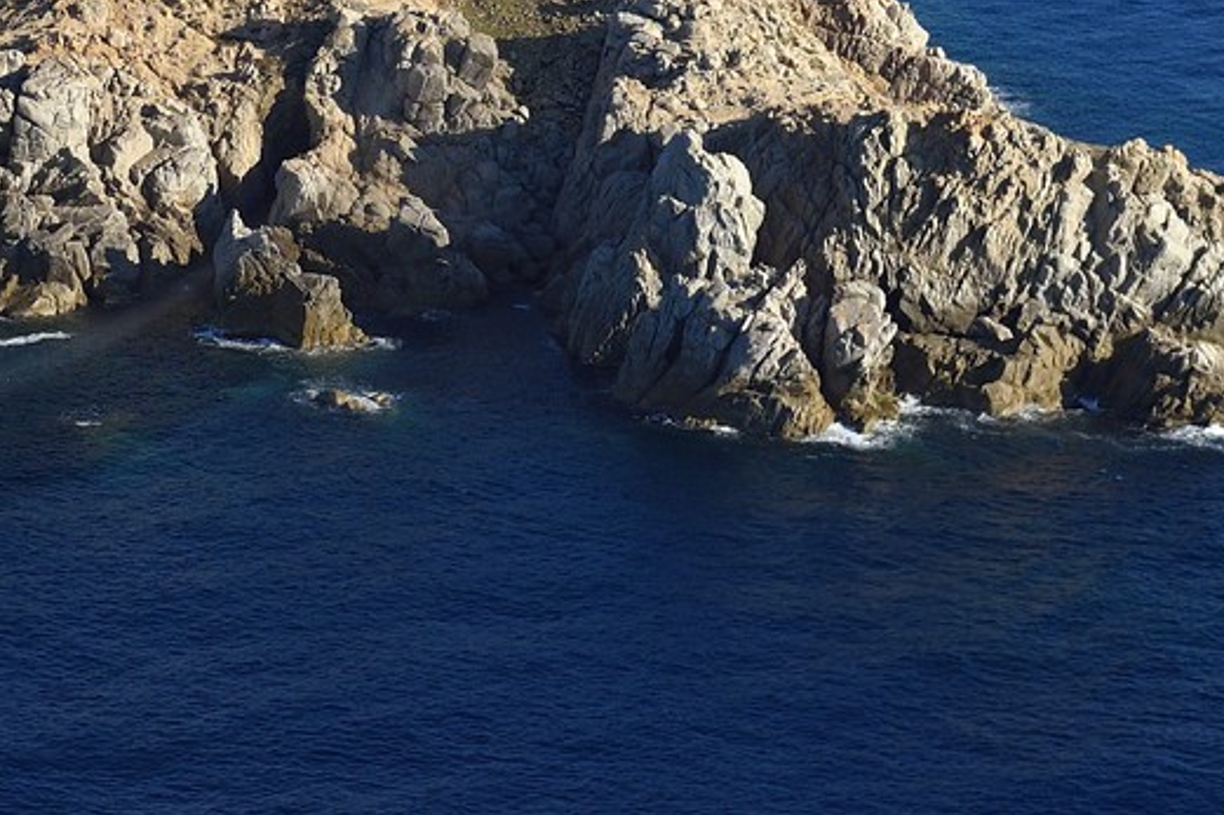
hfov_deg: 11.3
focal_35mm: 178
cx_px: -301
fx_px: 6050
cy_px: -430
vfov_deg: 7.6
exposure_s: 1/800
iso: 400
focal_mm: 58
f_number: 8
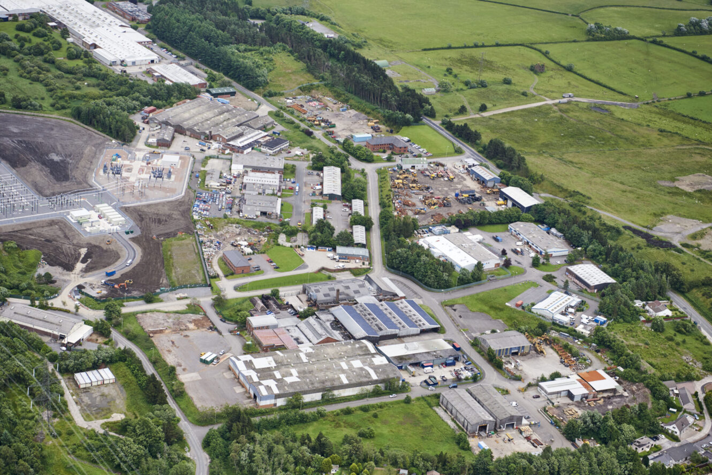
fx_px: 1385
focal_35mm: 70
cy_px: 238
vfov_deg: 19.5
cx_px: 356
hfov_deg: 28.8
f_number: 4.5
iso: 400
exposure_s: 1/1250
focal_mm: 70
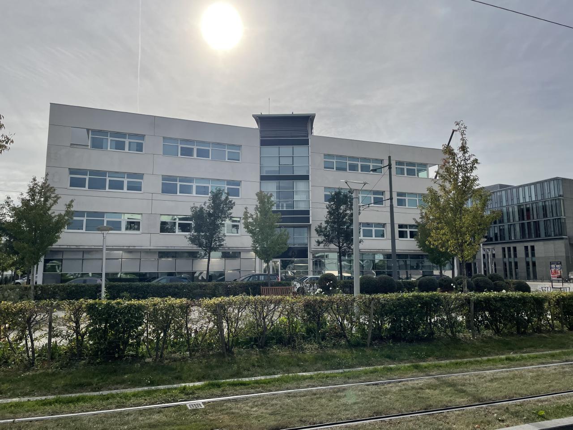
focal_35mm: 26
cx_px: 286
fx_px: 430
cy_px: 215
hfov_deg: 67.3
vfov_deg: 53.1
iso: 32
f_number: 1.6
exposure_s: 1/9804
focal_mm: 4.2
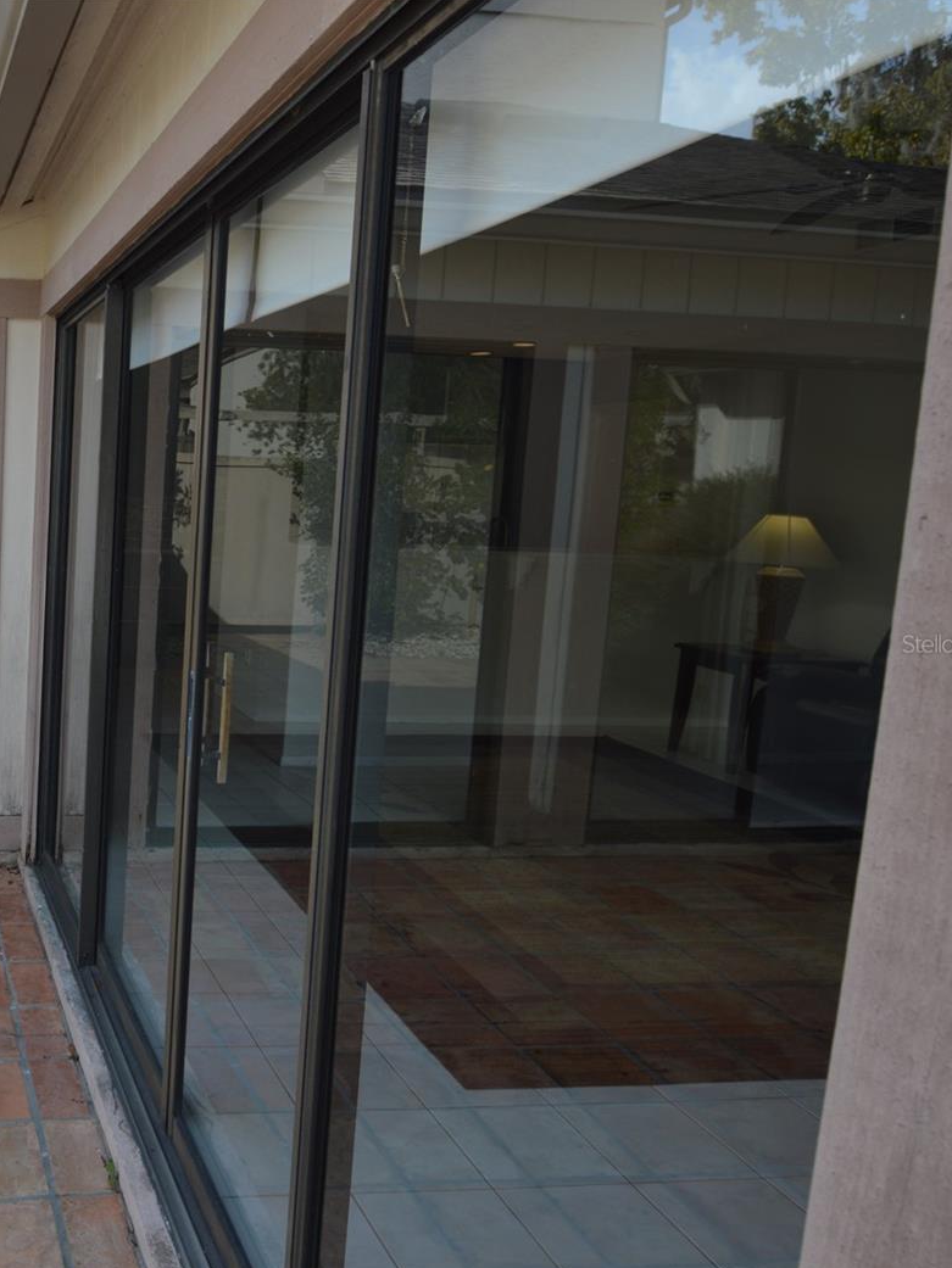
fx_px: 1137
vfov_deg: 58.3
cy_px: 644
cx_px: 35
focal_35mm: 31
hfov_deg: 40.7
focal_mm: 14
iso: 100
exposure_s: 1/200
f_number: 7.1
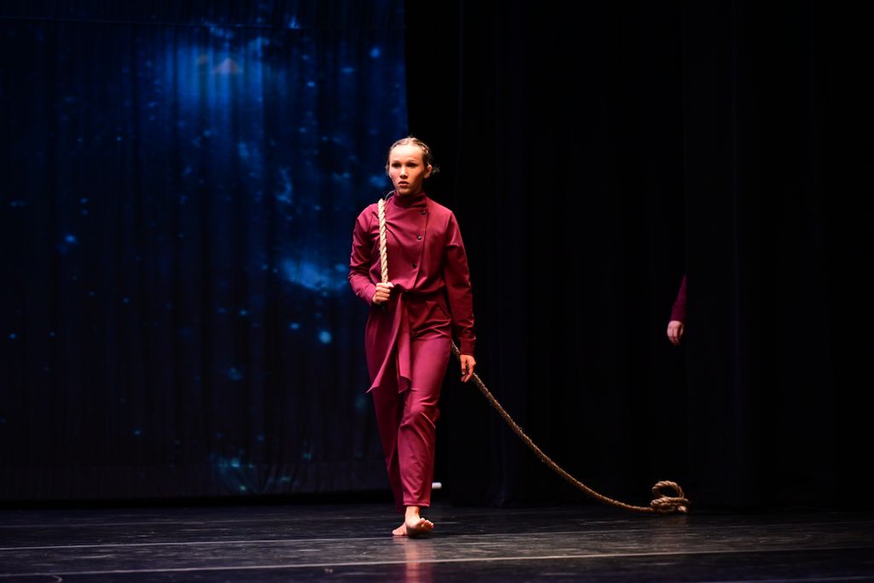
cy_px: 292
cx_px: 437
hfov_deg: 11.7
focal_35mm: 175
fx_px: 4249
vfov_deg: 7.8
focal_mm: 175
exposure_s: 1/1000
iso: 2500
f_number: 3.2
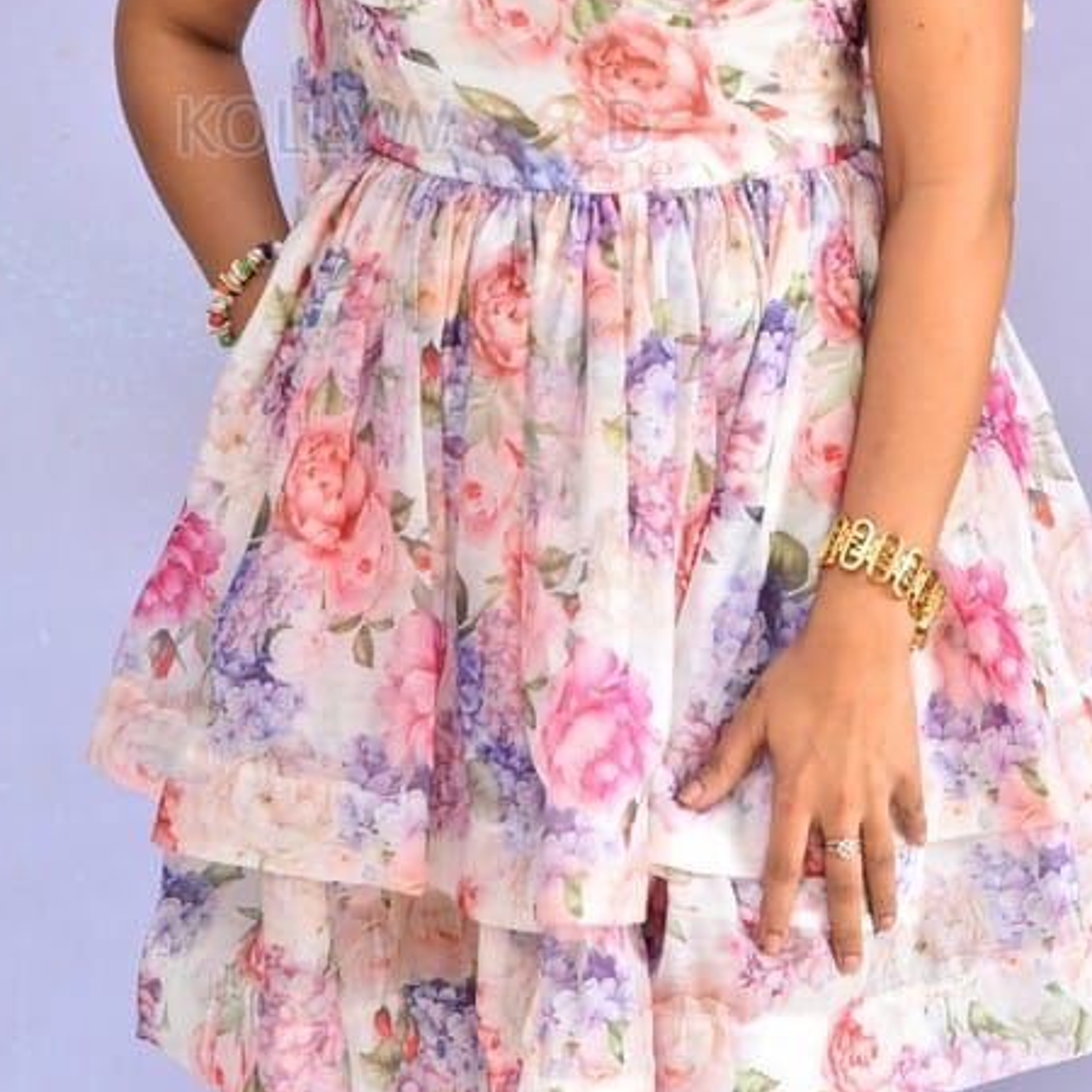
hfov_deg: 11.3
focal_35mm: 154
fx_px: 5496
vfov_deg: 11.3
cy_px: 104
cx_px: 672
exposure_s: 1/125
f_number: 5
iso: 1600
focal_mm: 85
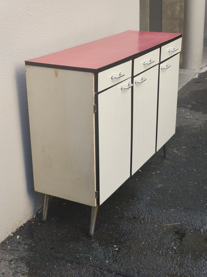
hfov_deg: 22.3
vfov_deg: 29.4
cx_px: 104
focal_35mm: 66
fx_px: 526
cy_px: 138
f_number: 2.2
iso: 160
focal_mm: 6.26
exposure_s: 1/100
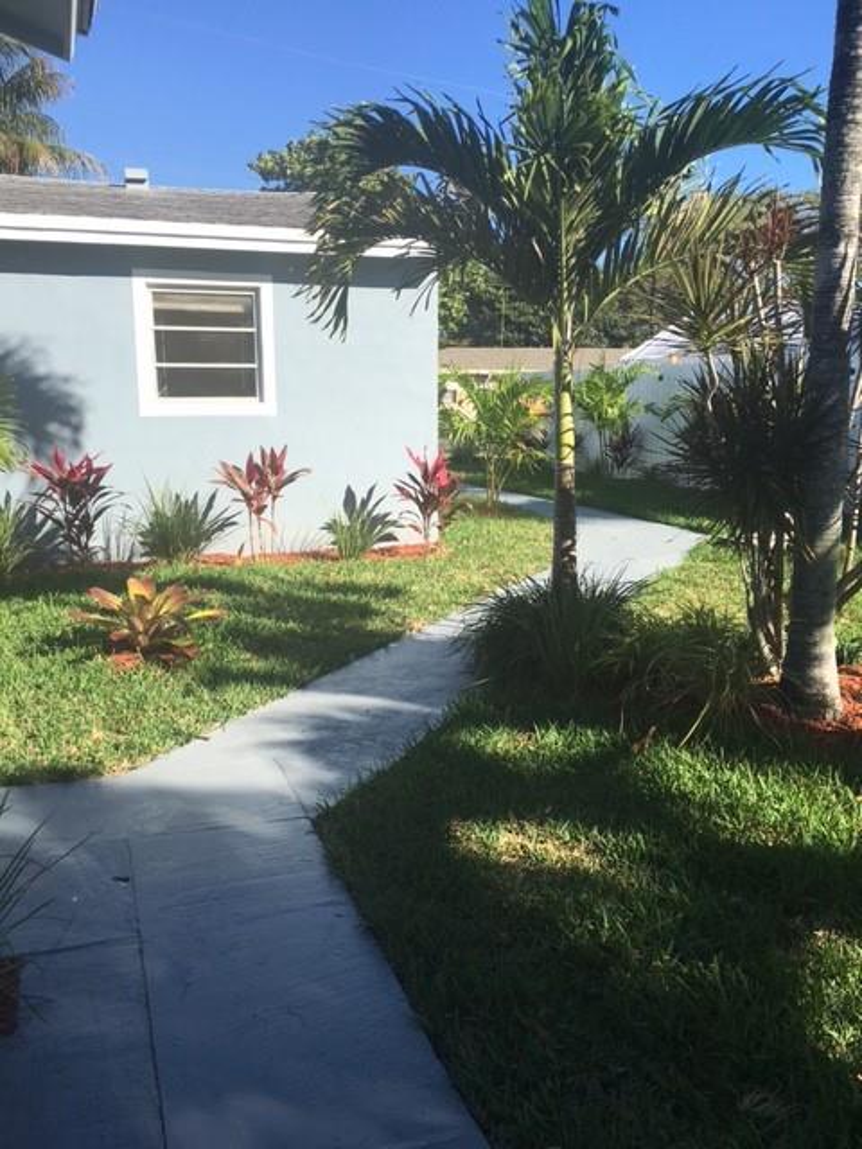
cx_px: 431
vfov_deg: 61.7
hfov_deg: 48.2
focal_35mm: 29
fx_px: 963
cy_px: 574
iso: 25
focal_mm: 4.15
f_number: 2.2
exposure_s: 1/1148
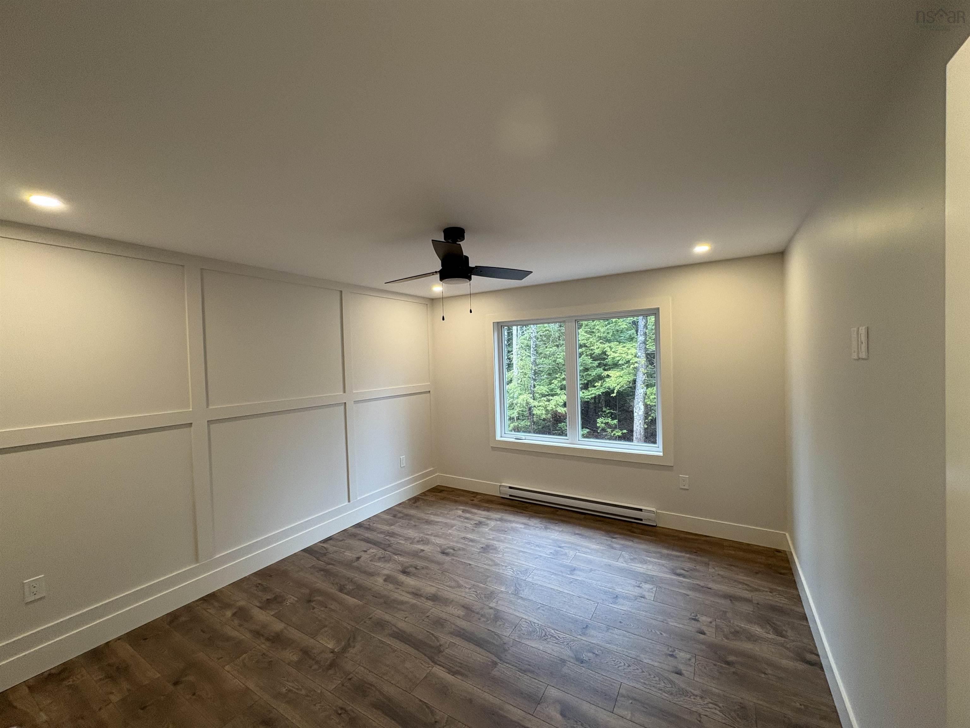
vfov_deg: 85.7
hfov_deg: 102.1
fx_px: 392
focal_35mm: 14
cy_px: 364
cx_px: 485
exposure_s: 1/120
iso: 200
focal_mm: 2.22
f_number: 2.2
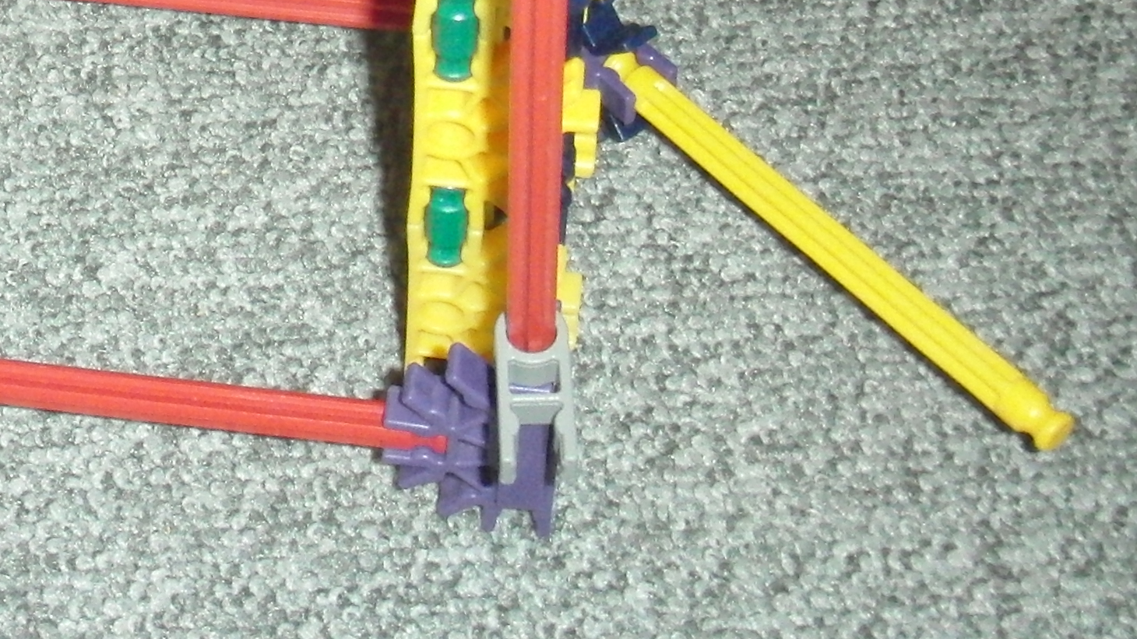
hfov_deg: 21.1
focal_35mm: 98
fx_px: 2954
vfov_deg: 12.2
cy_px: -52
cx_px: 8
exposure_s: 1/40
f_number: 3.9
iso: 400
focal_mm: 6.66
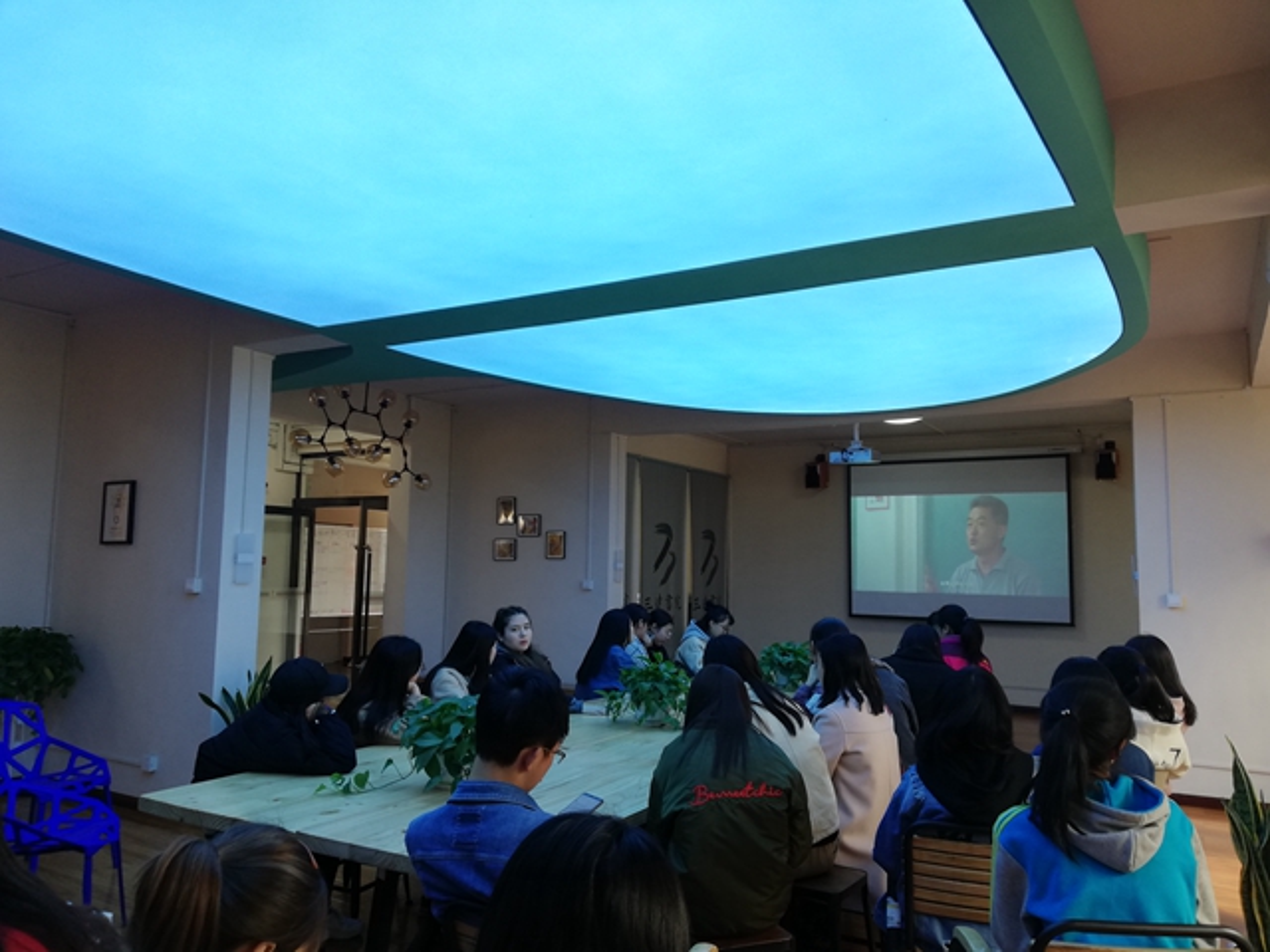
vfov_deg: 51.4
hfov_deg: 65.3
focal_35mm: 27
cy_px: 476
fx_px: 991
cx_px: 635
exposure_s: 1/50
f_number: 2.2
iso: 80
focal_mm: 3.81
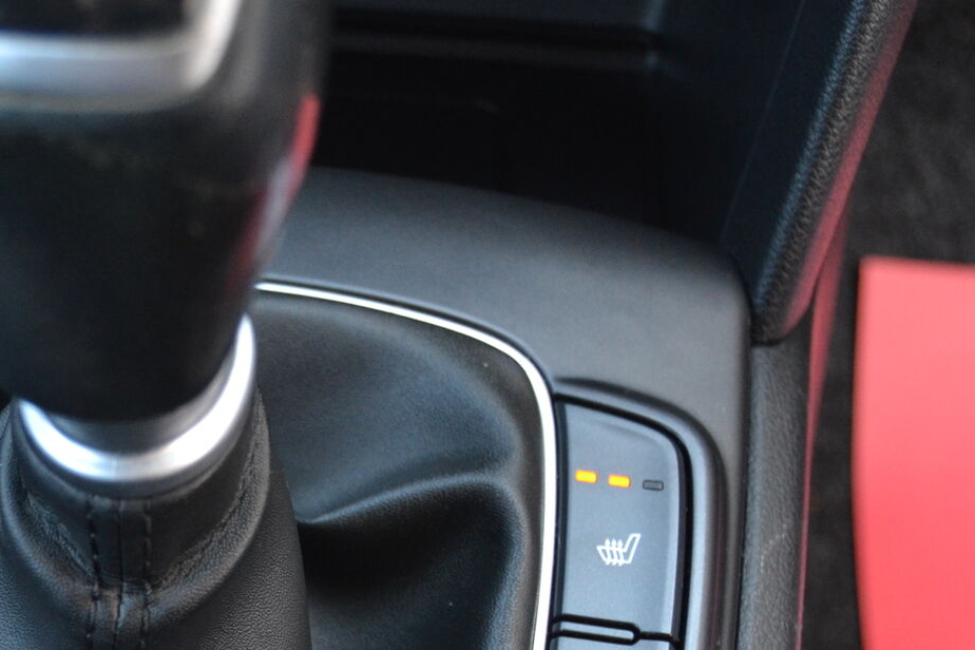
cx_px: 204
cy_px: 568
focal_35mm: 81
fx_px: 2194
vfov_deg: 16.7
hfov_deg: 24.7
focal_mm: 26
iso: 1000
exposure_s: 1/60
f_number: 4
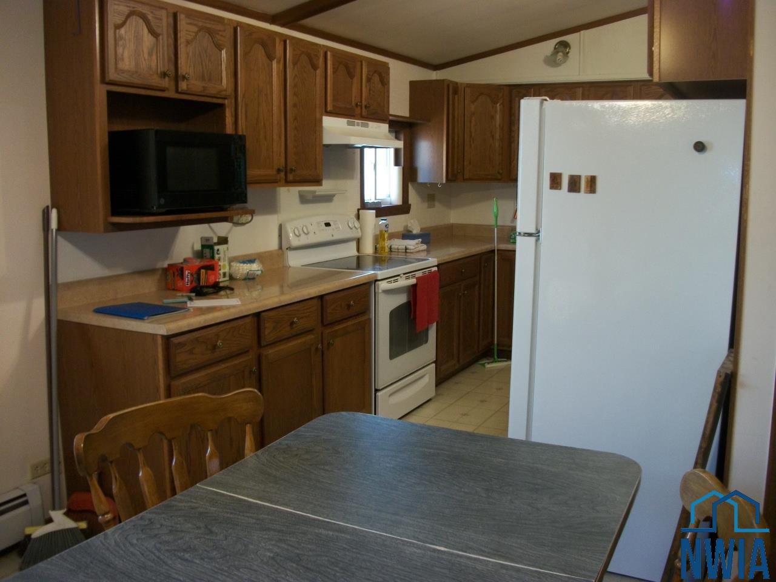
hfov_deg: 56.8
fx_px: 717
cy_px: 291
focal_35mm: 32
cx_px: 388
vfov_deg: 44.2
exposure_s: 1/30
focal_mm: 5.7
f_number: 2.9
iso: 160
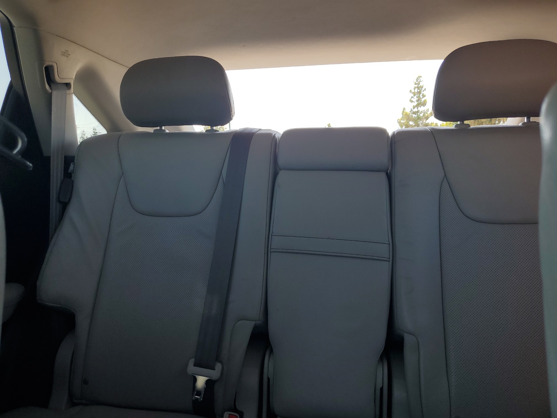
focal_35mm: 26
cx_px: 278
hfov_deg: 67.3
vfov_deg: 53.1
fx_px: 418
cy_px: 209
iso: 50
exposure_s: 1/370
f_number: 1.5
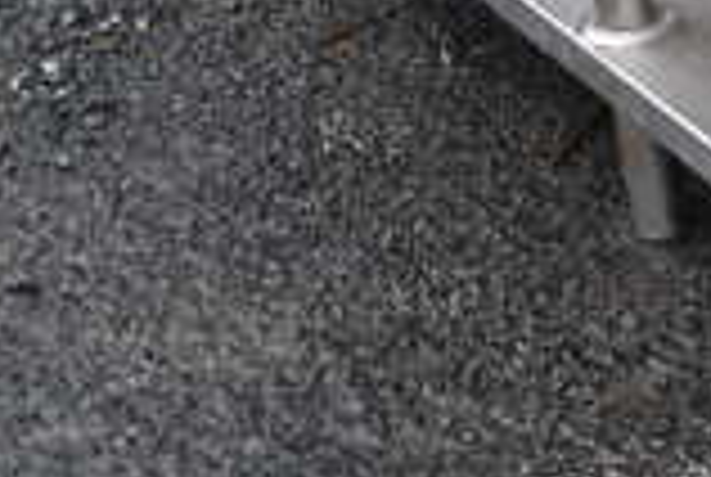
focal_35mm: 104
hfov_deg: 16.2
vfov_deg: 13.2
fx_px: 2058
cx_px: 1318
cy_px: 220
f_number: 5.6
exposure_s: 1/250
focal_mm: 18
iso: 250
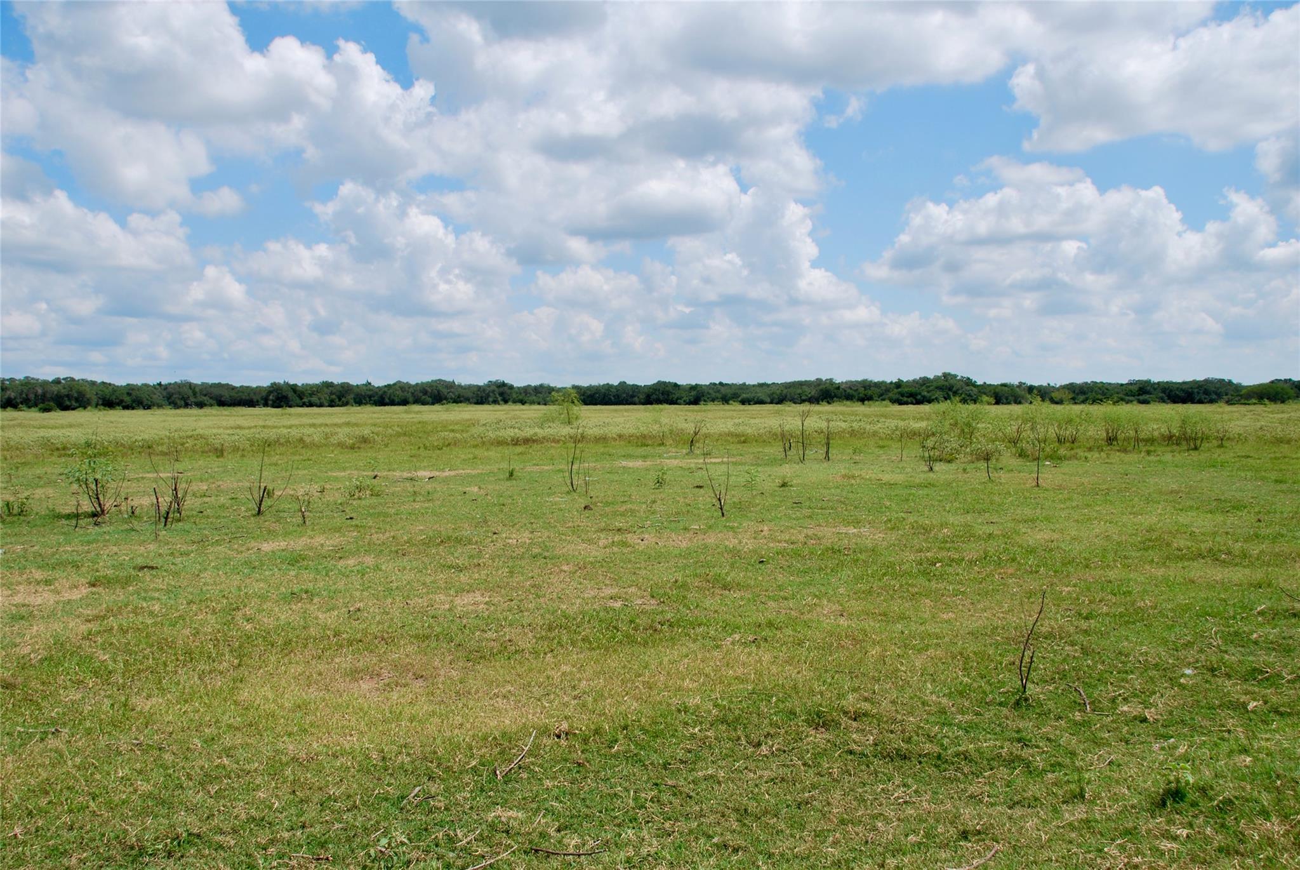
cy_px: 435
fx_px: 1193
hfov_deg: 57.2
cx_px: 650
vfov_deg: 40.1
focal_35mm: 33
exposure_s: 1/250
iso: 100
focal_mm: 22
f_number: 8
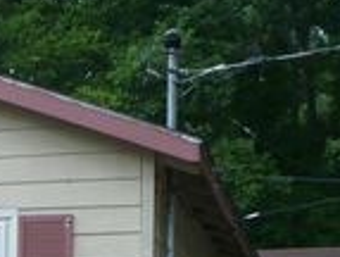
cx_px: -145
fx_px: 1270
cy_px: 394
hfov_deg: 14.4
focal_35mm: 129
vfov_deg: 11.1
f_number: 2.8
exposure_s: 1/30
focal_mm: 6.1
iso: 125
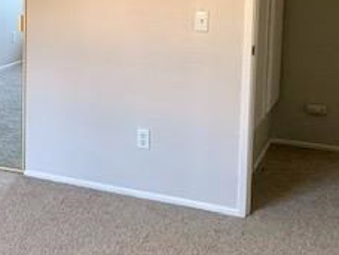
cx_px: -42
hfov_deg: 24.7
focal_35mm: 73
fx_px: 715
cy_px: 31
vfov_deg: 19.8
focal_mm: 4.25
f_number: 1.8
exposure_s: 1/60
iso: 100
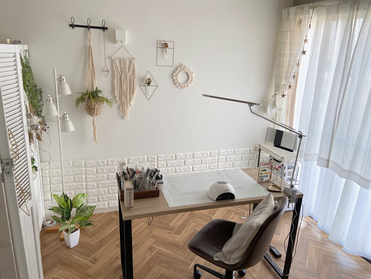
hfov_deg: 67.3
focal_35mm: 26
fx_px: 279
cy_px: 140
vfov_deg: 53.1
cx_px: 186
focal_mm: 4.25
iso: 100
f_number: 1.8
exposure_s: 1/121
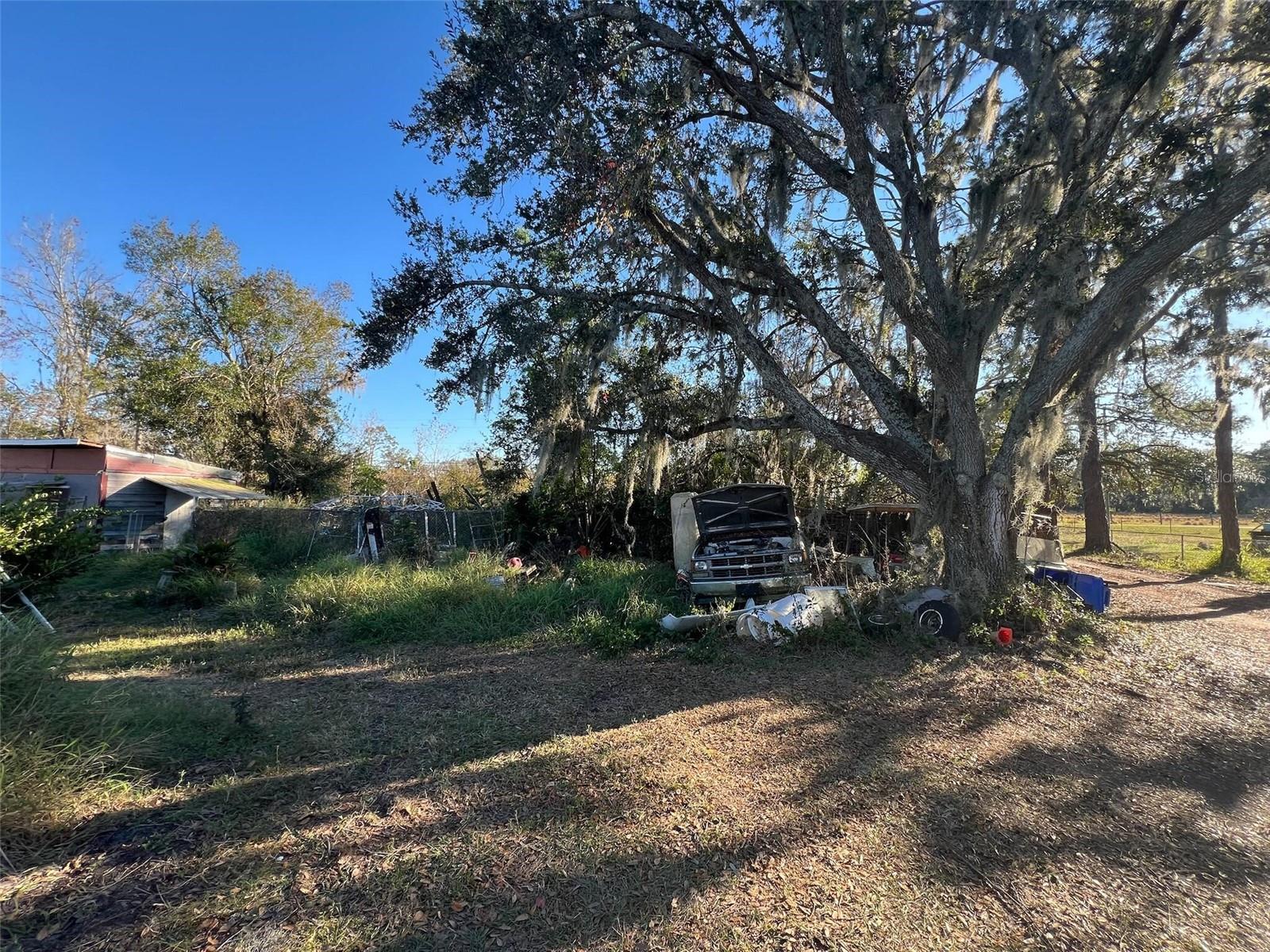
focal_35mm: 13
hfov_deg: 106.2
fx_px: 477
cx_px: 635
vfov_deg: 89.9
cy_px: 476
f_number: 1.8
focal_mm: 1.57
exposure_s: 1/238
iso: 32
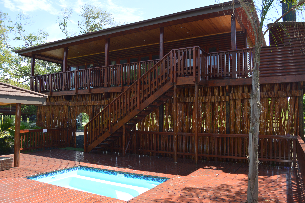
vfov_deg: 47.8
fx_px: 229
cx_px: 152
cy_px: 102
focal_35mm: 27
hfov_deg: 67.4
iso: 100
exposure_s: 1/200
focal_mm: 18
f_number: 5
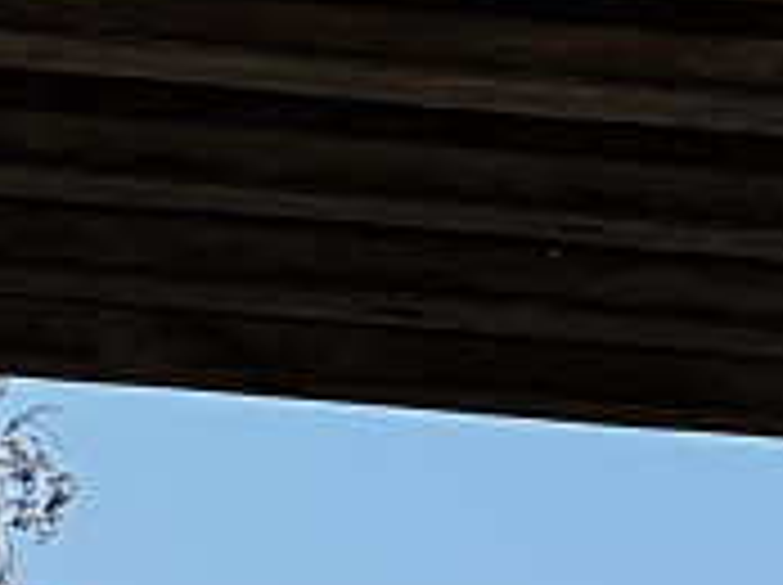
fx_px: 13011
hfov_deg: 3.4
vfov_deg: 2.5
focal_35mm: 576
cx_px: -360
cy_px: 1622
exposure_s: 1/544
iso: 32
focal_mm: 9
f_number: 2.8
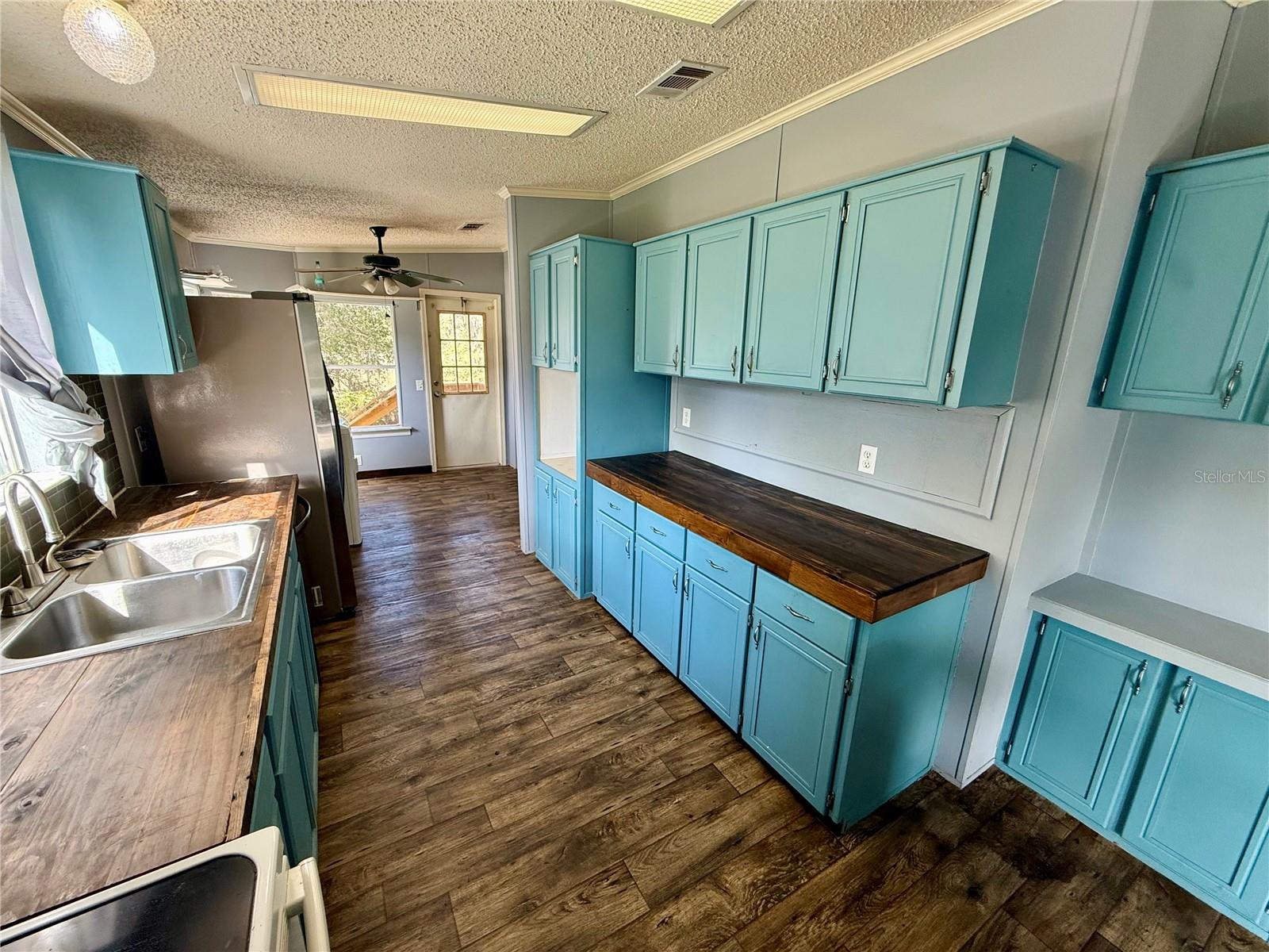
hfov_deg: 102.1
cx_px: 634
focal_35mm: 14
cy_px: 476
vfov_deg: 85.7
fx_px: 513
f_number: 2.2
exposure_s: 1/120
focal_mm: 2.22
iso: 160
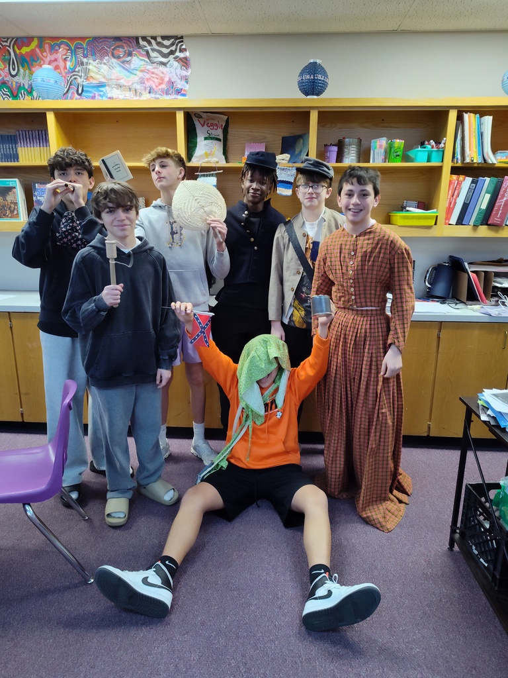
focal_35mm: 23
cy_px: 339
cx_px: 254
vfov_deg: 73.9
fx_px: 450
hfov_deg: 58.9
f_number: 1.8
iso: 863
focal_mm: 5.56
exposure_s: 1/60
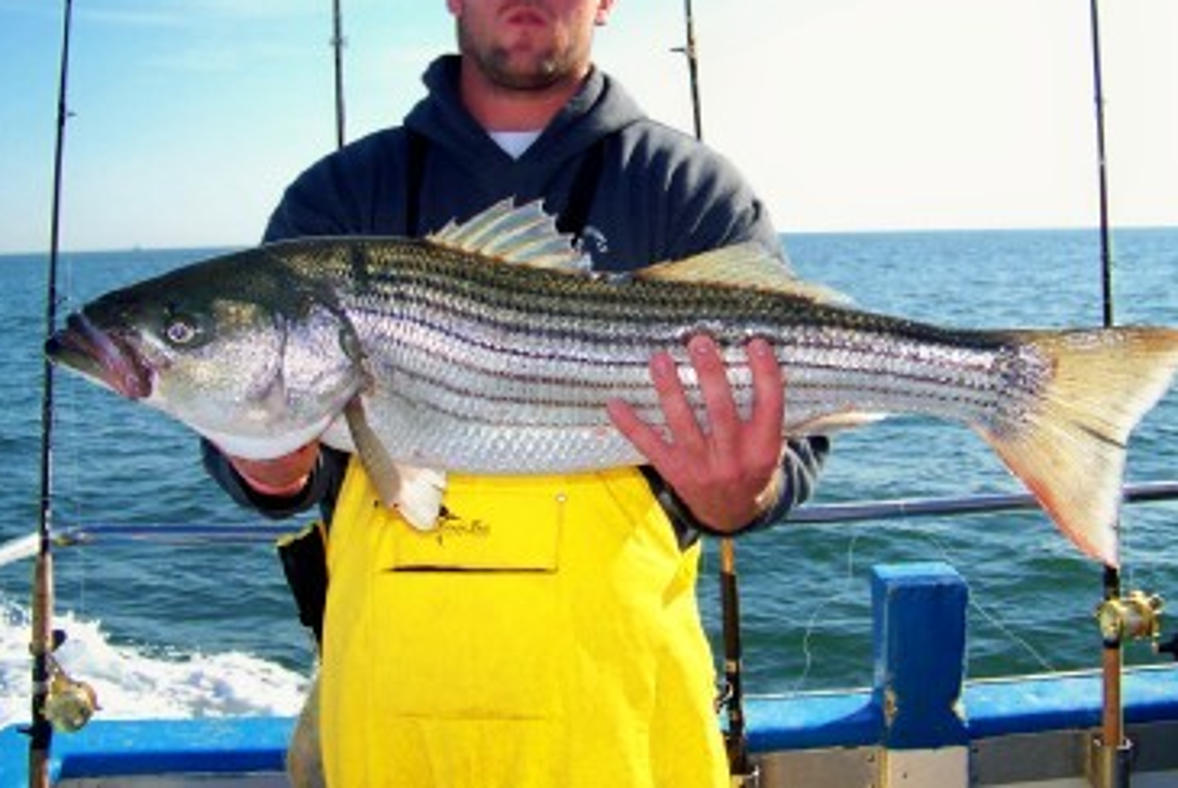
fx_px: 1343
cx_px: 571
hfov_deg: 47.4
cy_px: 313
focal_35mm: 41
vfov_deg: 32.6
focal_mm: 5.85
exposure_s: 1/640
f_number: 2.8
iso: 64
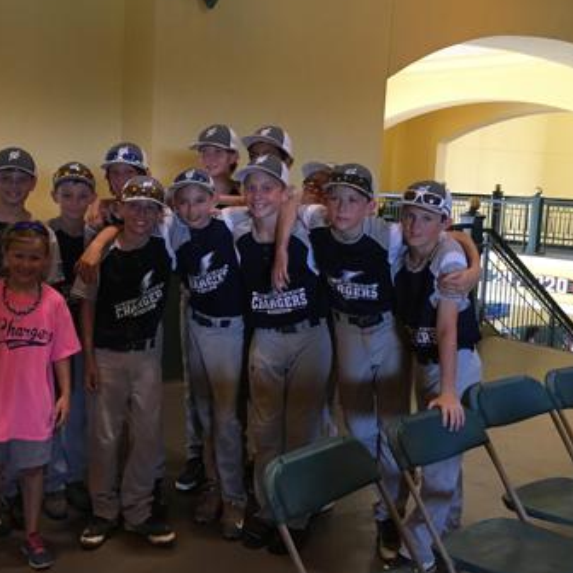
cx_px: 211
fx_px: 787
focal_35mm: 42
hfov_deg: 39.7
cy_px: 269
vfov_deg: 40.0
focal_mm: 4.15
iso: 125
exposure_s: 1/30
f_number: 2.2
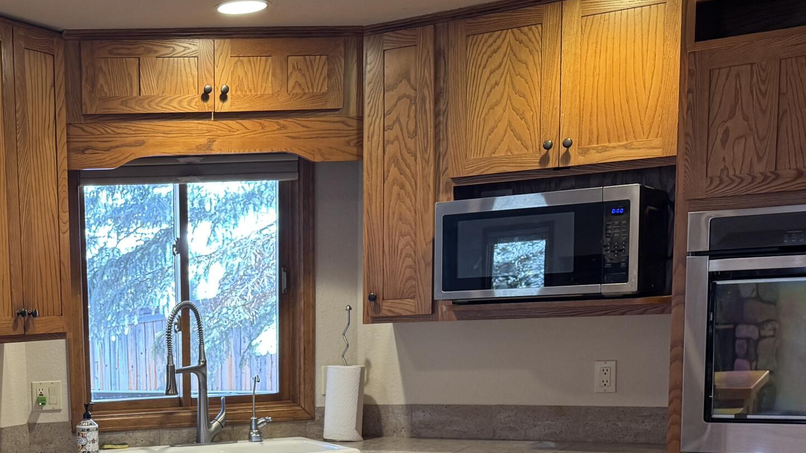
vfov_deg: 21.3
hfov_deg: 35.6
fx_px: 1154
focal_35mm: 54
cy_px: 476
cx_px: 43
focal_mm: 6.76
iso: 200
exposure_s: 1/60
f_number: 1.78
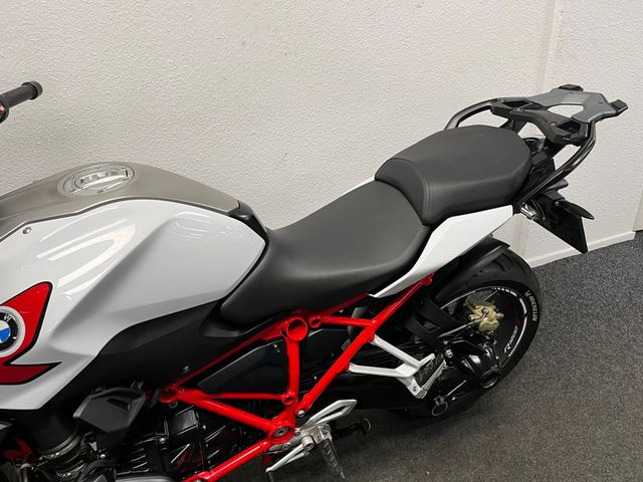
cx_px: 322
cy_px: 241
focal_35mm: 26
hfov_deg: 67.3
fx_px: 483
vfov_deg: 53.1
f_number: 1.6
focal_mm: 5.1
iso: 64
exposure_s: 1/50
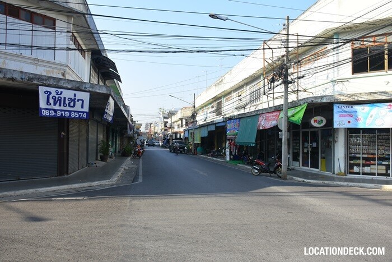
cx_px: 196
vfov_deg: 43.6
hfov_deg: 61.9
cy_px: 131
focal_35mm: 30
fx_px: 327
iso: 160
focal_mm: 20
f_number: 6.3
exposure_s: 1/320
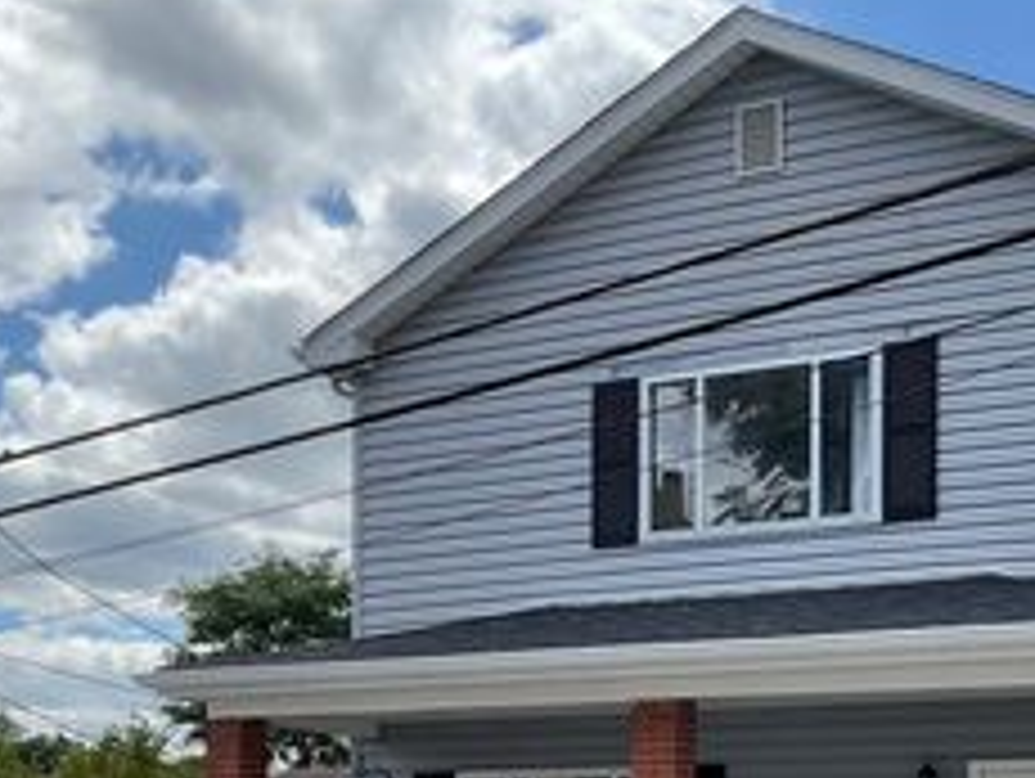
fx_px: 1886
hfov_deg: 30.5
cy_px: 780
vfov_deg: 22.4
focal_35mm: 63
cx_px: 662
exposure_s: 1/1412
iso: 16
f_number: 1.8
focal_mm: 3
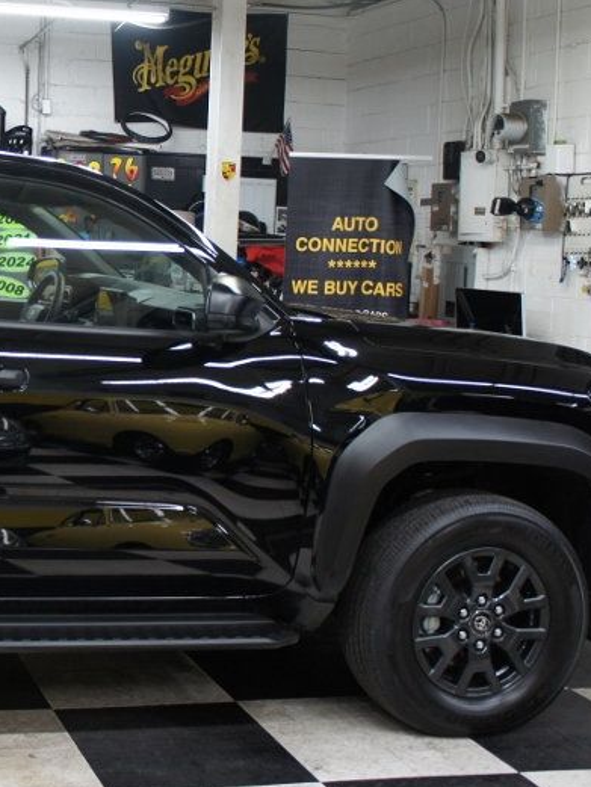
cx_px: -103
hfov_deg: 25.8
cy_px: 294
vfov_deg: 37.3
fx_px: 1160
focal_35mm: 51
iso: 400
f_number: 3.5
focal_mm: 18
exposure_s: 1/30
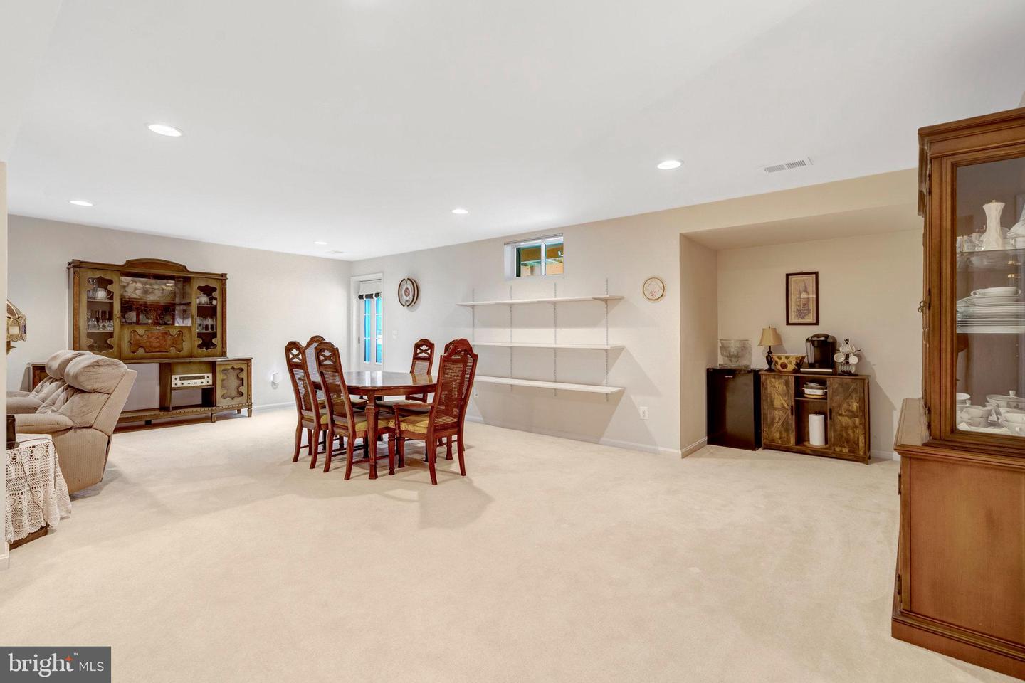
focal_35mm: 16
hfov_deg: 96.7
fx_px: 456
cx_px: 512
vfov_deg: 73.7
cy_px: 342
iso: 1250
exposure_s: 1/6
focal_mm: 16
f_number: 8
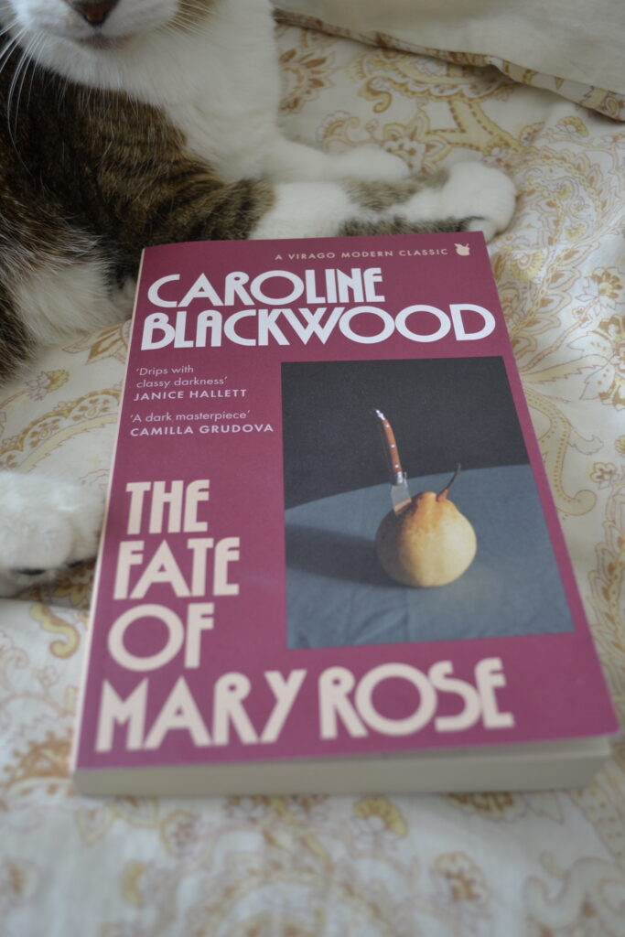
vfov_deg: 53.1
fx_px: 937
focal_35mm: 36
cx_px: 312
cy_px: 468
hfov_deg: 36.9
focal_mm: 24
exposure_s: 1/80
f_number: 4
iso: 400
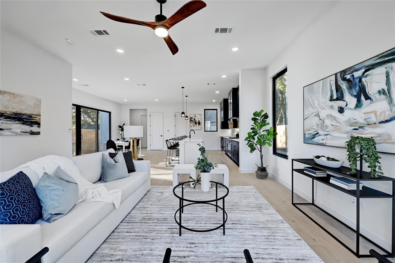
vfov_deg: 81.2
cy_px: 132
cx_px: 198
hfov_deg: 104.2
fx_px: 154
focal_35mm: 14
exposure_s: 1/13
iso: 400
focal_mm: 14
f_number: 10
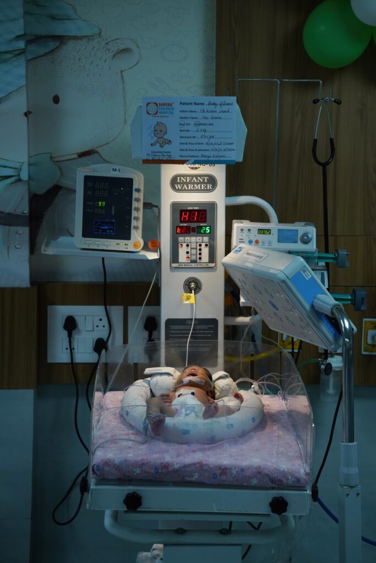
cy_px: 282
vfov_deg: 23.9
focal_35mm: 85
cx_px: 188
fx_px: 1331
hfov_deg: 16.1
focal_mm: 85
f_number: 5
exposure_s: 1/320
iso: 1000
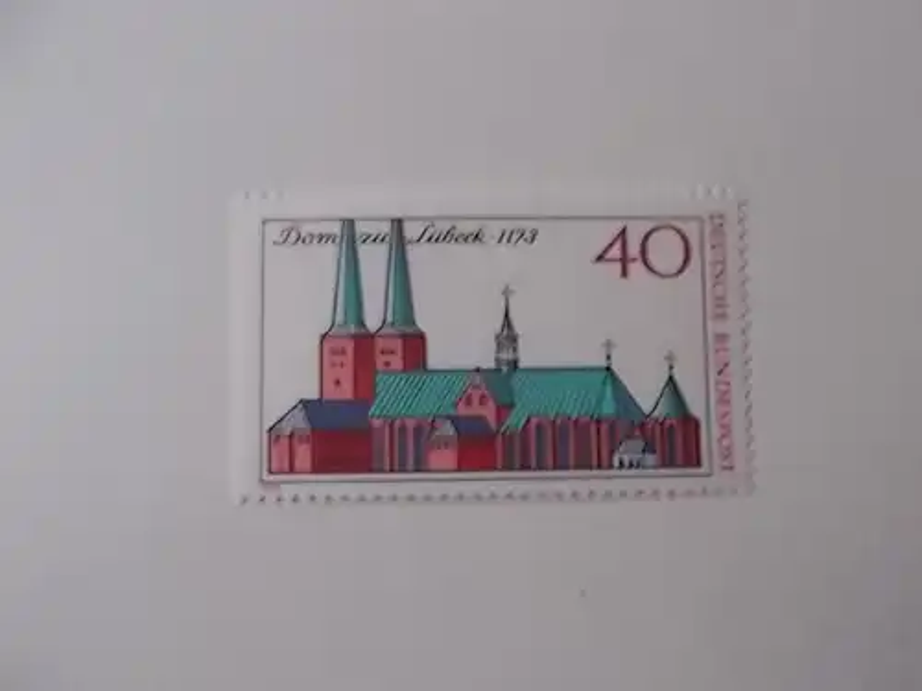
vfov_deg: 53.1
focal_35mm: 26
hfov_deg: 67.3
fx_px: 693
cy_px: 346
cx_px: 461
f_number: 3.2
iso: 200
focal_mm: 4.6
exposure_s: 1/4
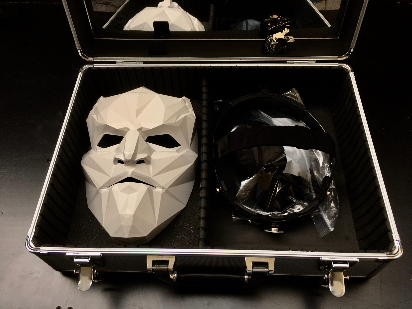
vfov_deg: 48.2
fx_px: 345
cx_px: 206
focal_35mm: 29
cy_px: 154
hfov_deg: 61.7
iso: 25
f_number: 2.2
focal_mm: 4.15
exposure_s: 1/100
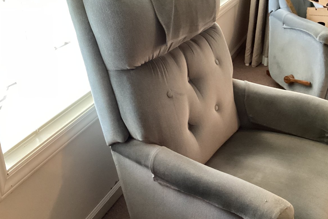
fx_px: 383
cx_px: 181
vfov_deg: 31.7
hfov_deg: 46.3
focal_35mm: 42
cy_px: 141
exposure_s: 1/33
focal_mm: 3.3
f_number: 2.4
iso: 400
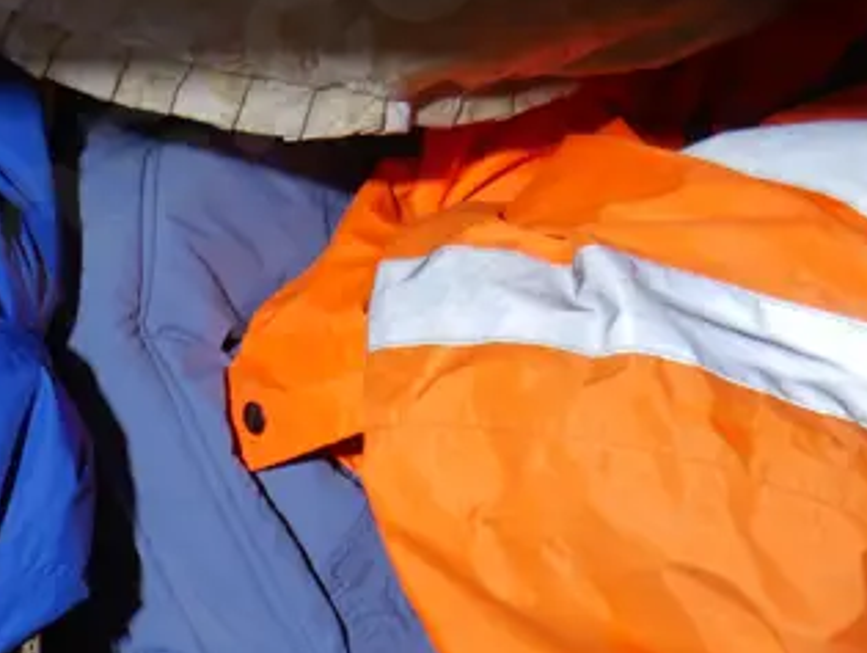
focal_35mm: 91
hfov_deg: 19.1
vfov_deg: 16.1
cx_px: -396
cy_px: 566
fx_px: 2282
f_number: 3.5
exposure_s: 1/60
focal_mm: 14
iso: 200
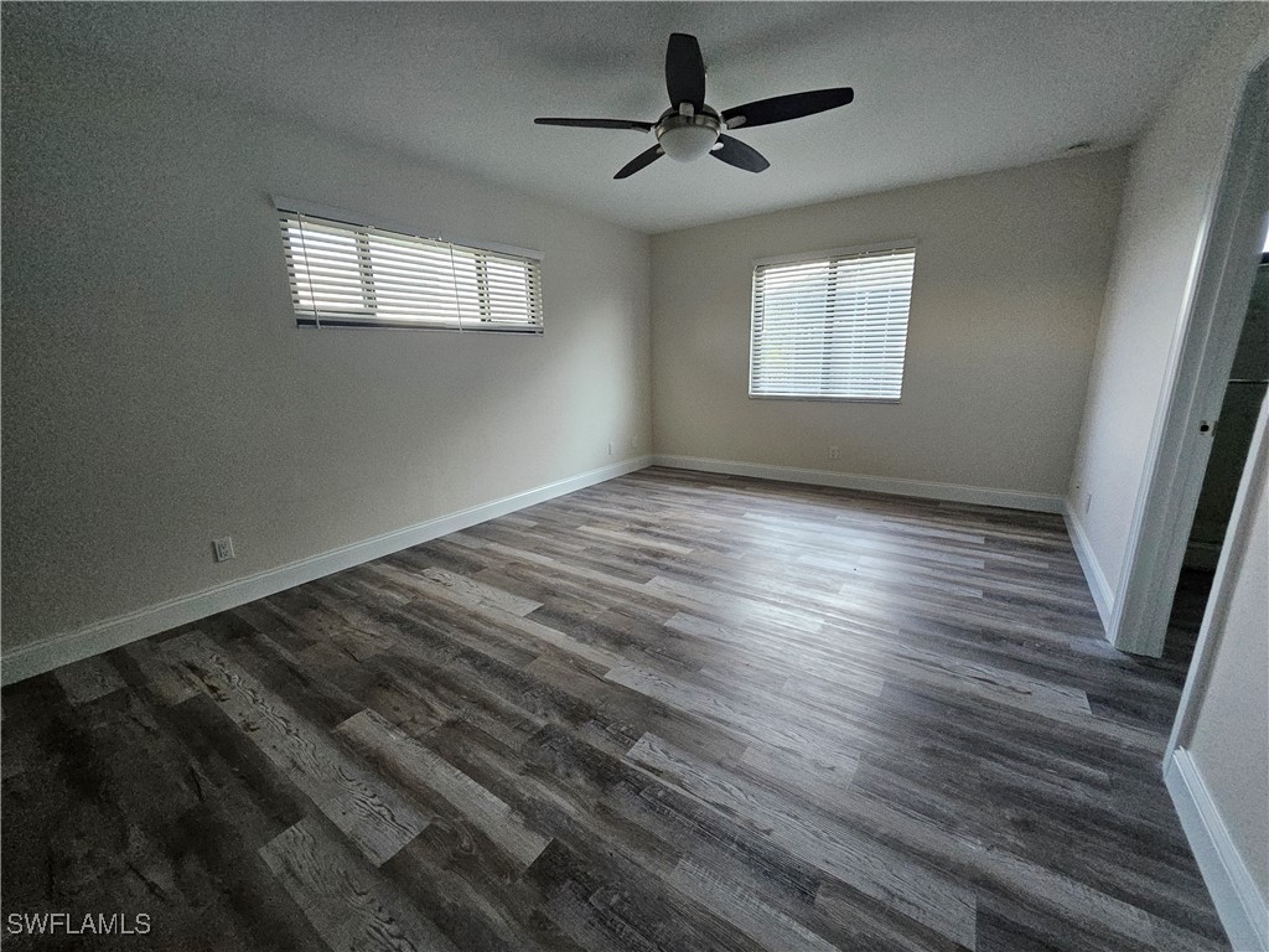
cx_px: 634
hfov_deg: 106.2
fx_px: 477
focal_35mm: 13
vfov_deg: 89.9
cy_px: 476
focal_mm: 1.74
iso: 320
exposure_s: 1/77.4
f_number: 2.2
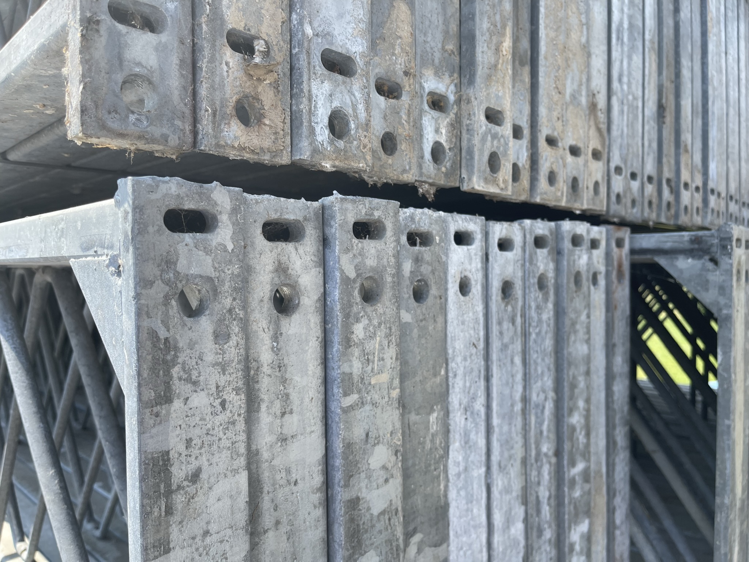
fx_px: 563
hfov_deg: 67.3
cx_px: 374
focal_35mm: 26
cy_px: 281
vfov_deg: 53.1
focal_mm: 5.1
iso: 32
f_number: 1.6
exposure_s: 1/1109
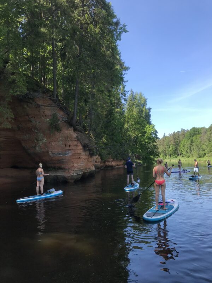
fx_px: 229
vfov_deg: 63.4
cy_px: 142
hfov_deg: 49.7
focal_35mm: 28
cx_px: 106
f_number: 1.8
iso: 20
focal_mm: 3.99
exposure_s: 1/760
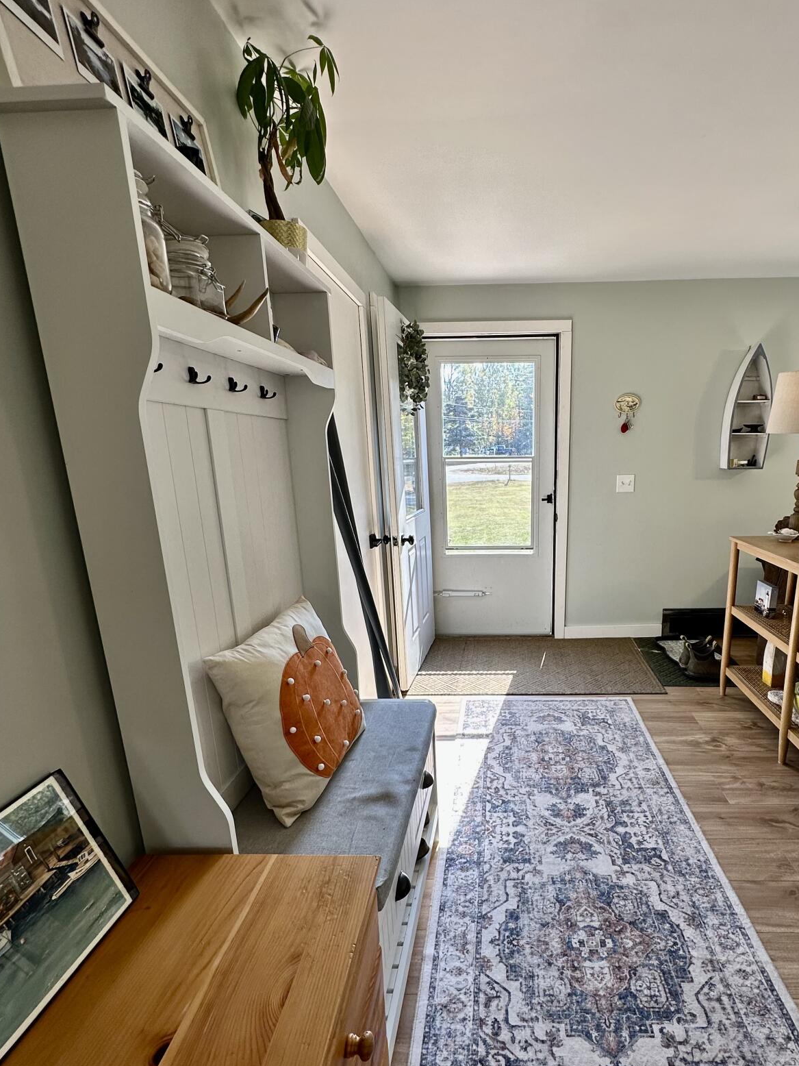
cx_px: 485
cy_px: 596
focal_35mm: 18
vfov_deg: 87.4
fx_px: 554
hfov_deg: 70.7
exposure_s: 1/164
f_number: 2.2
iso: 40
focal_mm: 2.22
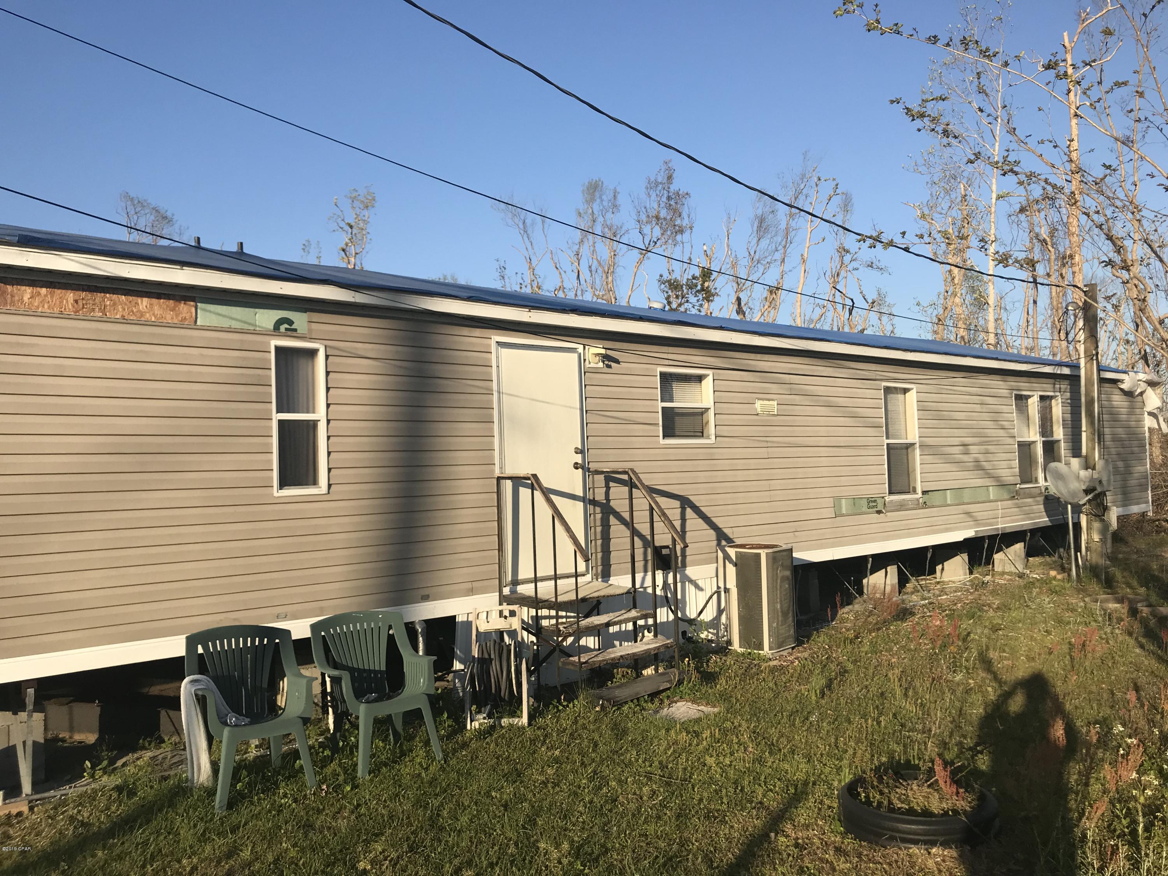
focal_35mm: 28
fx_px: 945
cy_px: 438
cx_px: 584
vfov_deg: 49.7
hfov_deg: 63.4
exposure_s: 1/2037
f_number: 1.8
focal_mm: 3.99
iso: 20
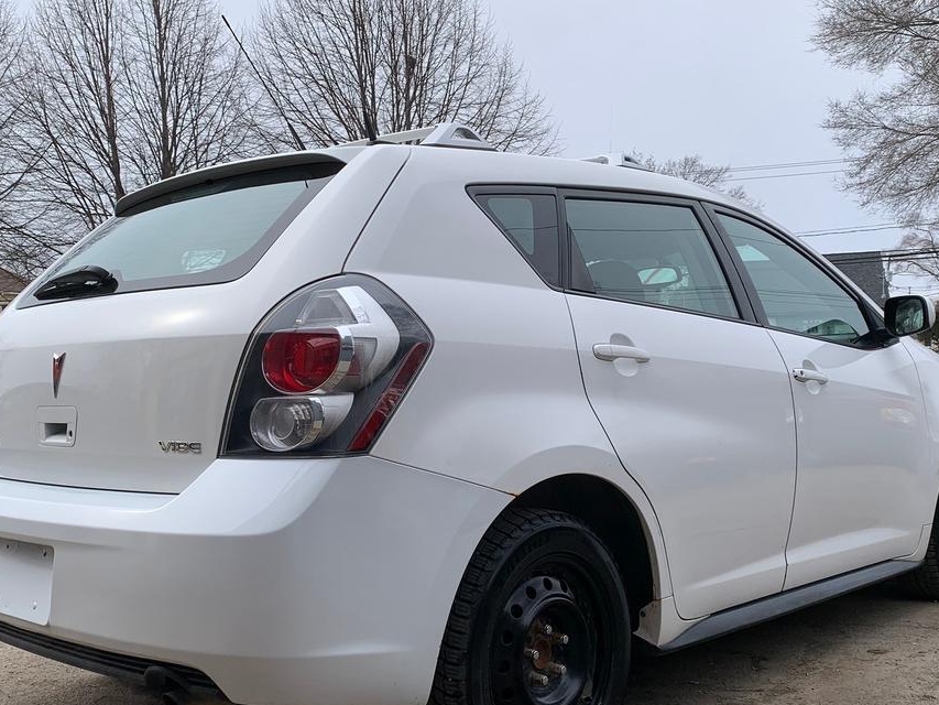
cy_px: 422
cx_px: 470
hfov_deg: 47.9
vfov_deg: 36.7
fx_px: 1058
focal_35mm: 39
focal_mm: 4.25
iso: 25
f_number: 1.8
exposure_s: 1/1299
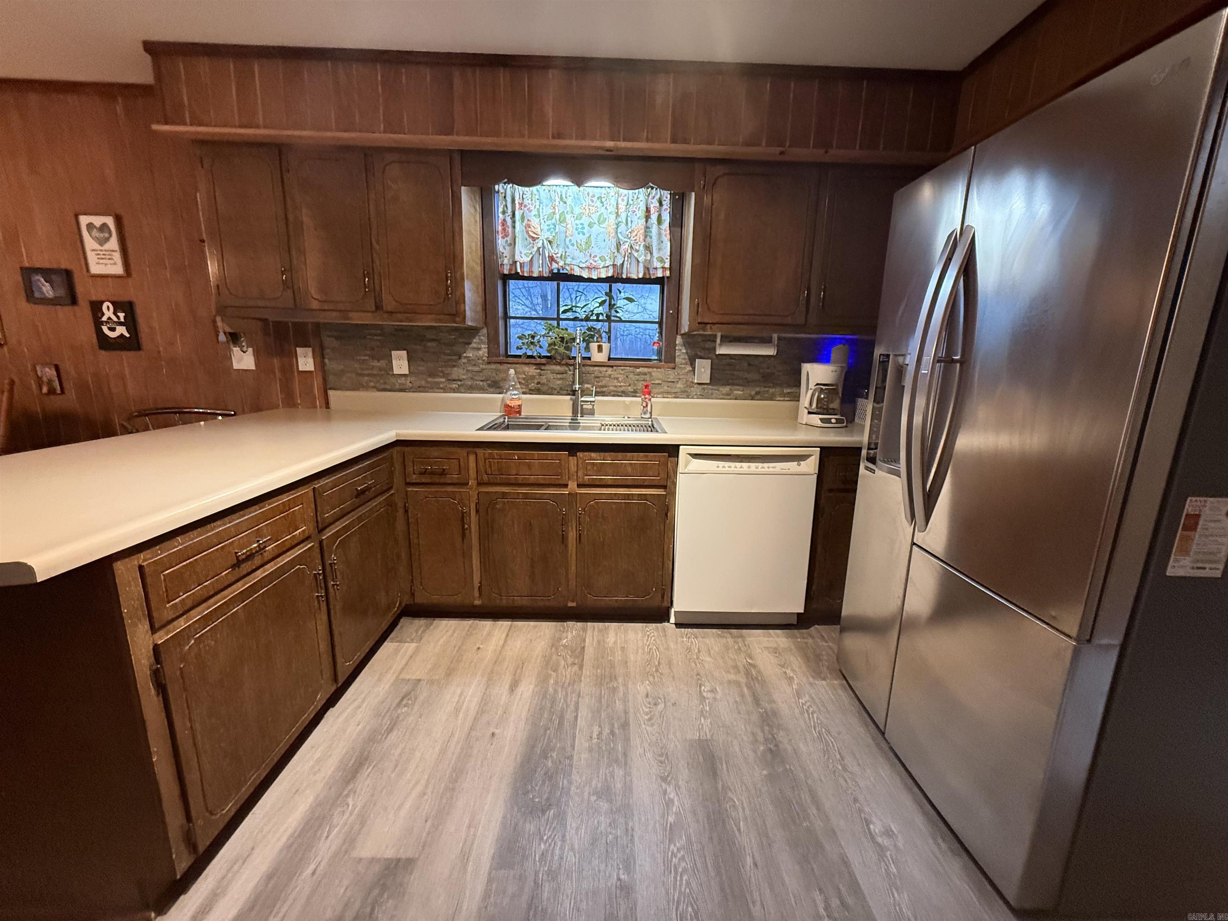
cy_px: 460
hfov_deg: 102.1
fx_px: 497
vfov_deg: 85.7
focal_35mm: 14
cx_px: 614
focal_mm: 2.22
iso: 500
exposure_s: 1/60
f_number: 2.2
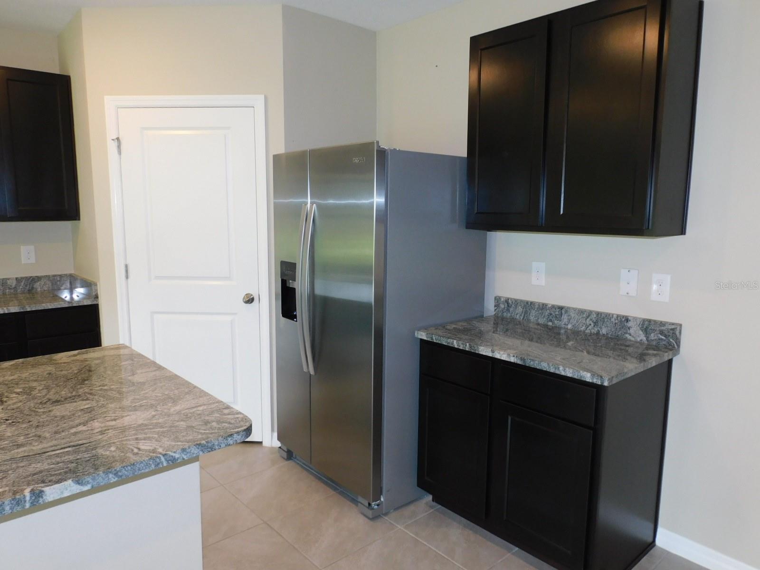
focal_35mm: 24
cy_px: 285
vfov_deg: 56.8
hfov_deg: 71.6
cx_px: 380
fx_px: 527
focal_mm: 4.3
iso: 200
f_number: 3.3
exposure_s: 1/30
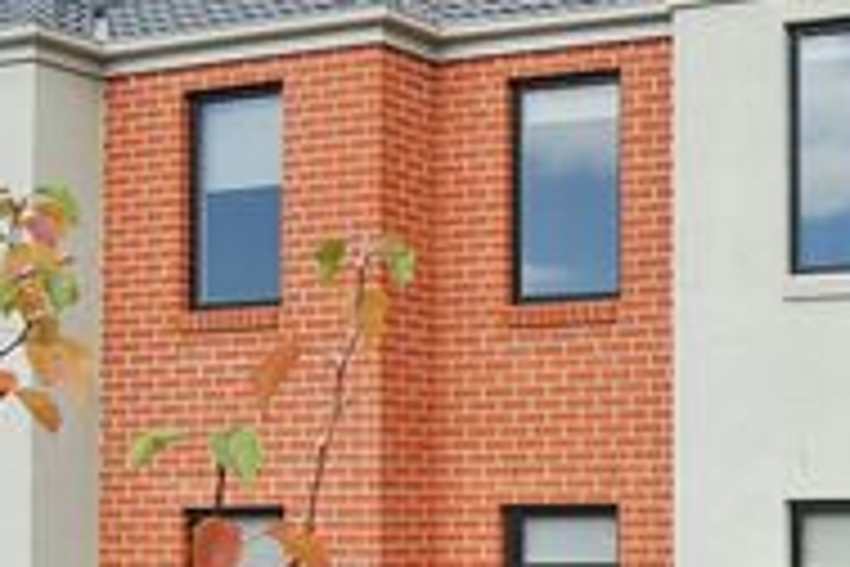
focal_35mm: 82
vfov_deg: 16.5
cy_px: 488
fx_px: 1936
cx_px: 904
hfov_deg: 23.4
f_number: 7.1
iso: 100
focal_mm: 22
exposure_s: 1/200
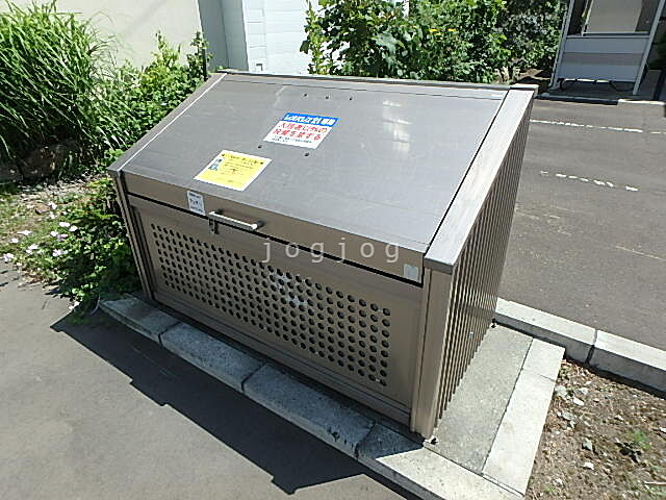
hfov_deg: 79.0
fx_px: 404
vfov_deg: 63.4
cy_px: 250
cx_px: 333
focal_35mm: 21
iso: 125
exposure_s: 1/400
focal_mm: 3.7
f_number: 6
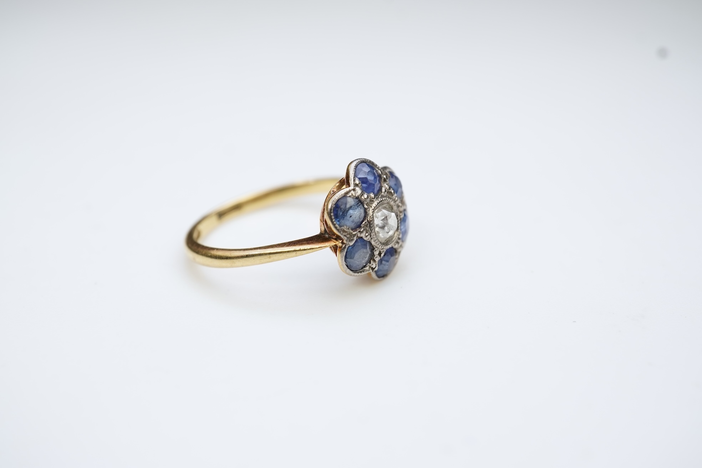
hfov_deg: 43.6
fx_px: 877
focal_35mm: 45
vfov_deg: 29.9
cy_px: 234
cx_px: 351
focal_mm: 30
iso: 250
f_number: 11
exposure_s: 1/25
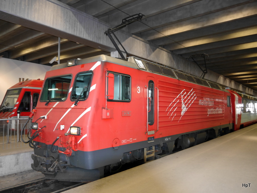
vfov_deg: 49.7
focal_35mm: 28
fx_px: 208
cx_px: 128
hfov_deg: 63.4
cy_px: 96
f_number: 3.5
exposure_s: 1/60
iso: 1250
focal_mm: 14
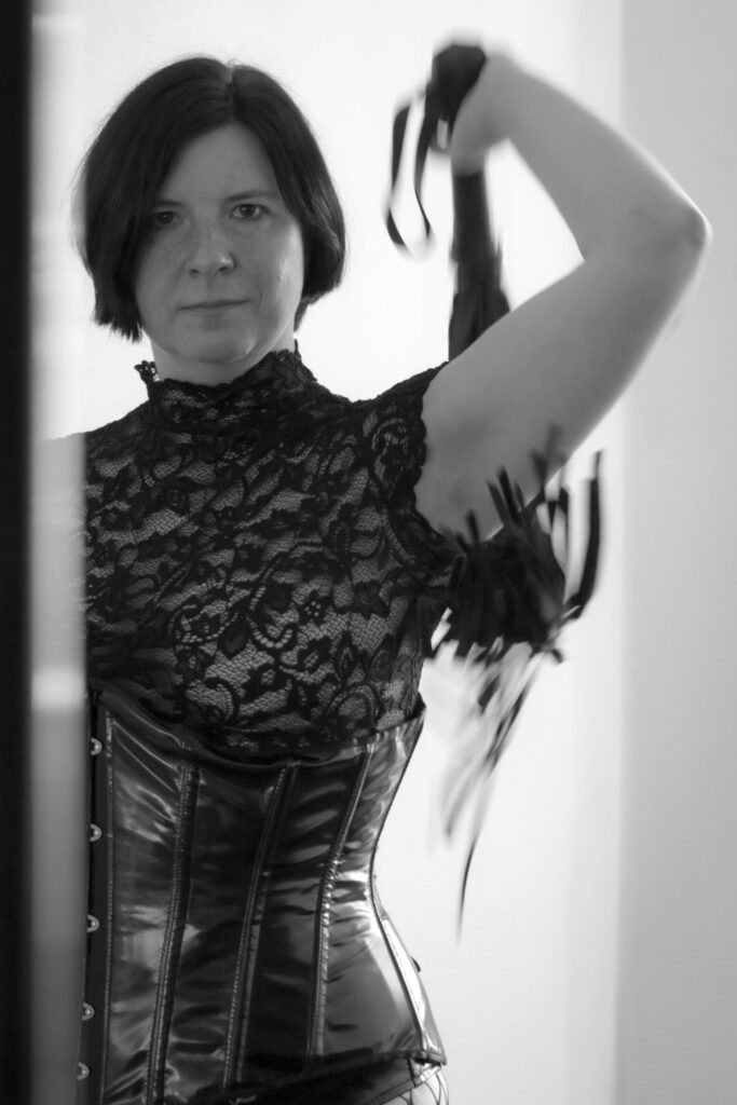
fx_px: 3438
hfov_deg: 12.2
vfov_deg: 18.3
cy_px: 552
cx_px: 368
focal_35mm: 112
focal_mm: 112
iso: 6400
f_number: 6.3
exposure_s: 1/40
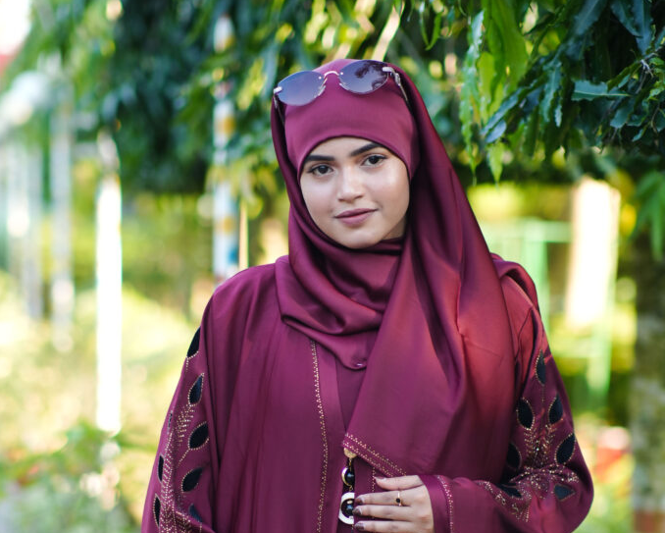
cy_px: 420
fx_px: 2343
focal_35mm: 119
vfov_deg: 12.9
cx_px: 333
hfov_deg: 16.2
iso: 250
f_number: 1.4
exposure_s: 1/500
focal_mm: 56
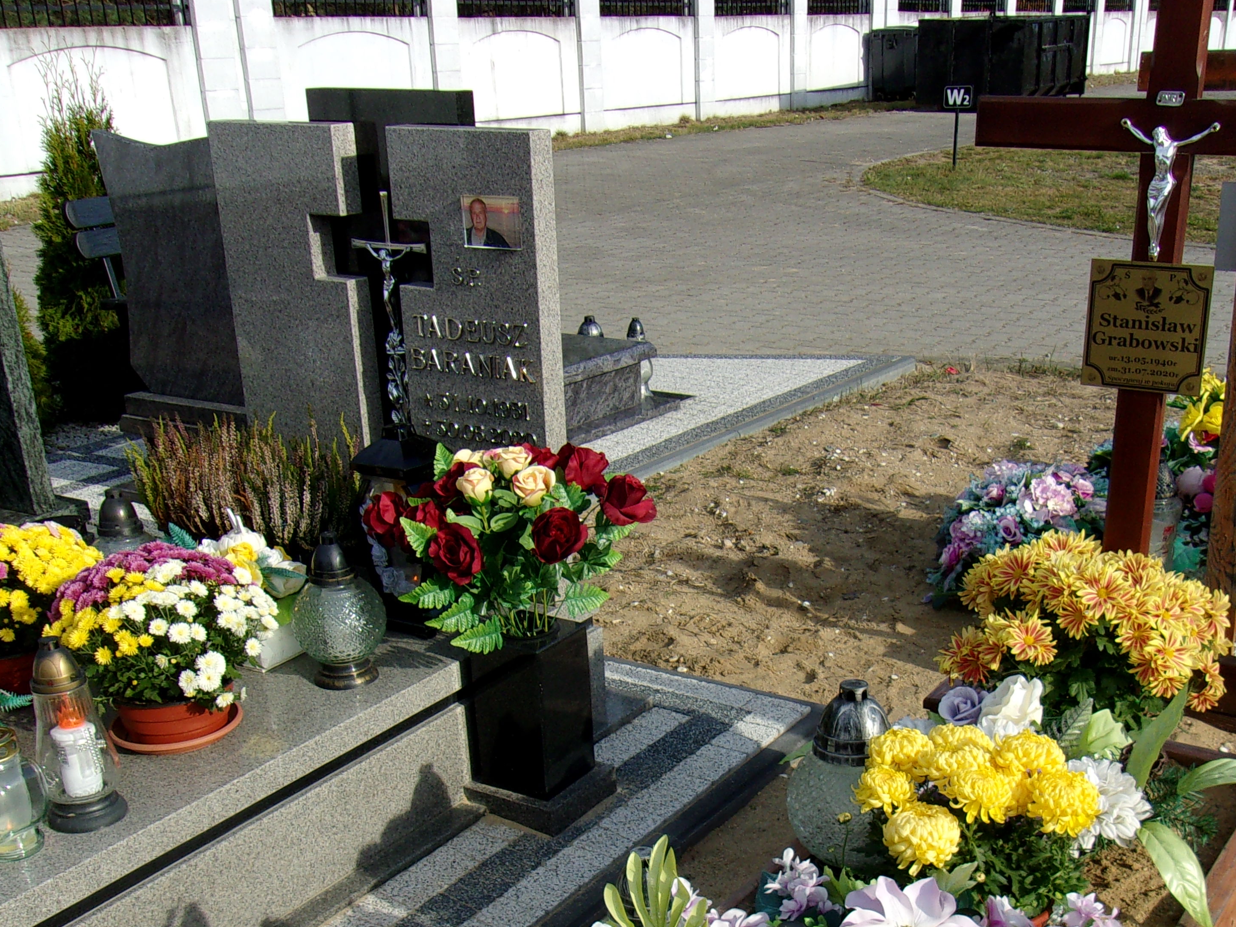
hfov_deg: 43.6
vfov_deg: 32.9
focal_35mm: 43
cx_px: 737
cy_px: 701
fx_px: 1535
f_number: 10.4
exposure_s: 1/90
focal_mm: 4.9
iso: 80
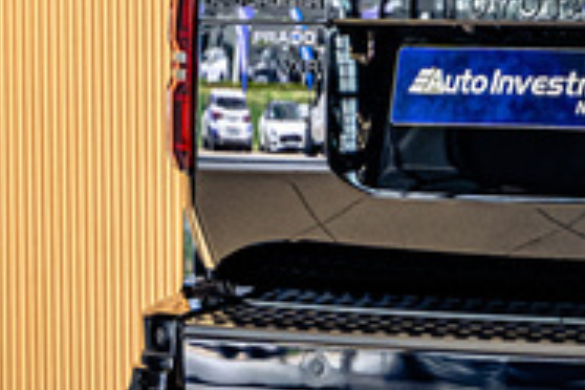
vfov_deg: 4.5
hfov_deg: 6.5
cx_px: 1288
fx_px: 4923
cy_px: 6
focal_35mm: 303
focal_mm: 55
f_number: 2.8
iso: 640
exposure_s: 1/125
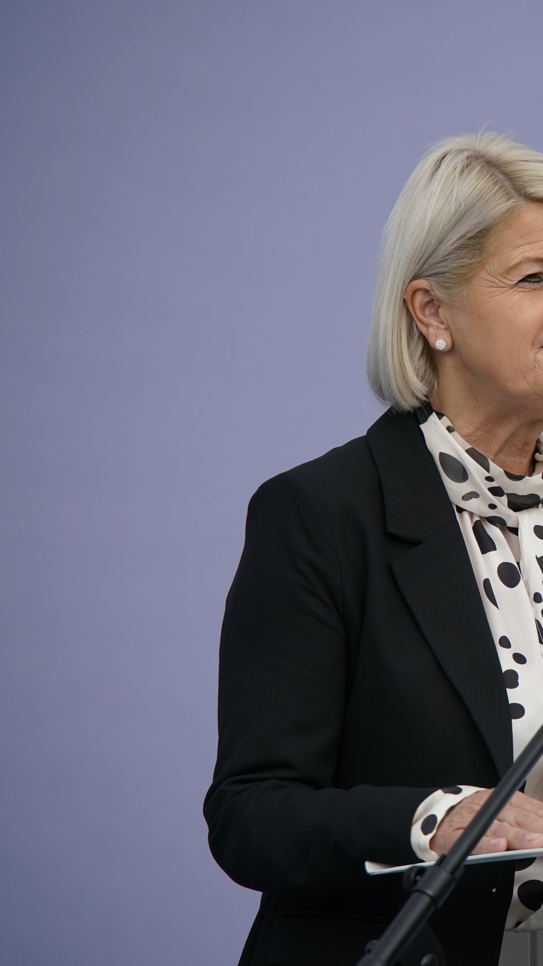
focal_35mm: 266
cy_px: 483
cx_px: 662
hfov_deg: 4.6
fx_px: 6810
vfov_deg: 8.1
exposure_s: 1/1250
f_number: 5.6
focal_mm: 169
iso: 320
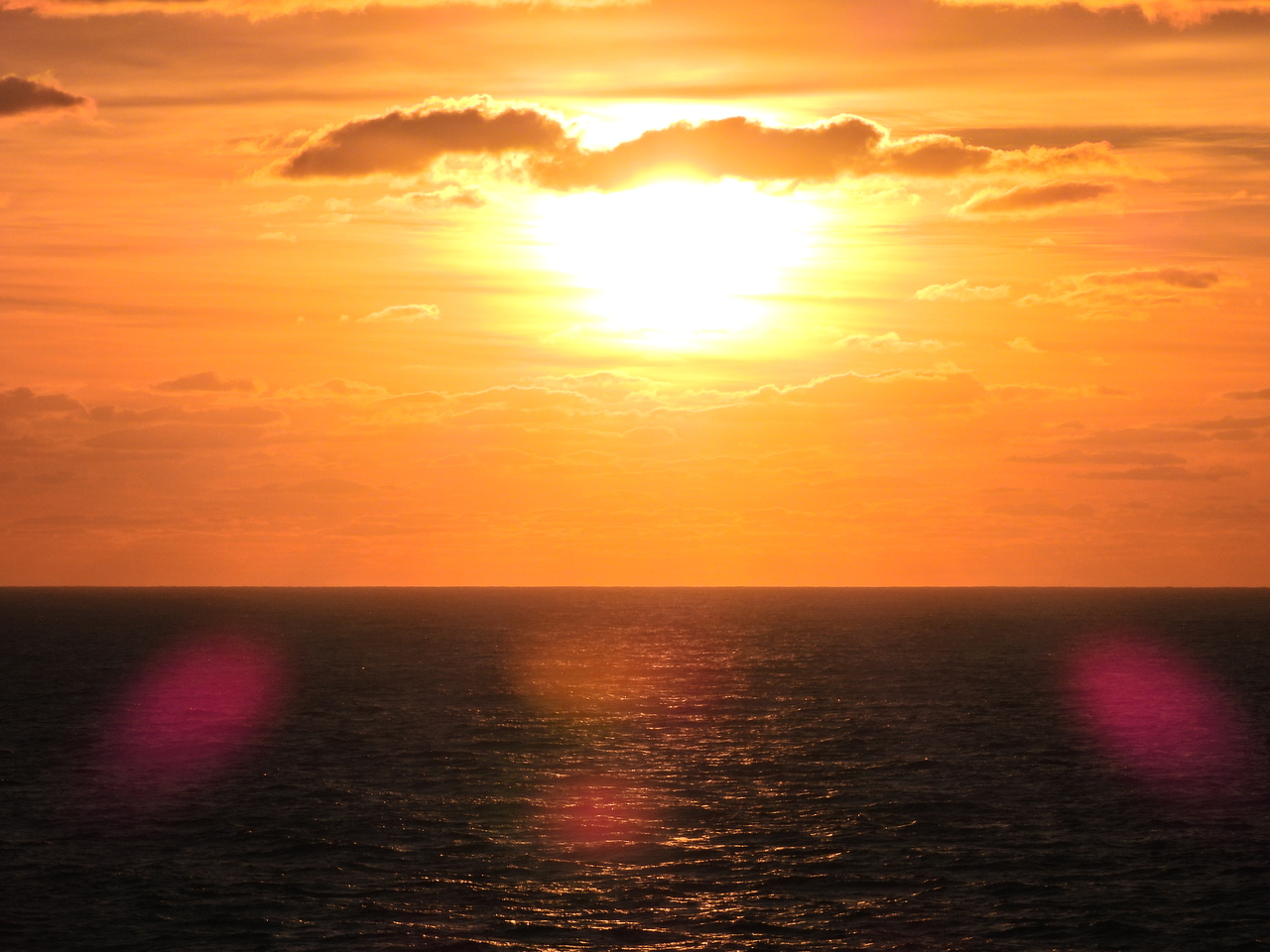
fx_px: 6787
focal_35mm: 185
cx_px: 635
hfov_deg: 10.7
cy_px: 476
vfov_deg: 8.0
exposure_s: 1/2000
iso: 100
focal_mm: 33
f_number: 8
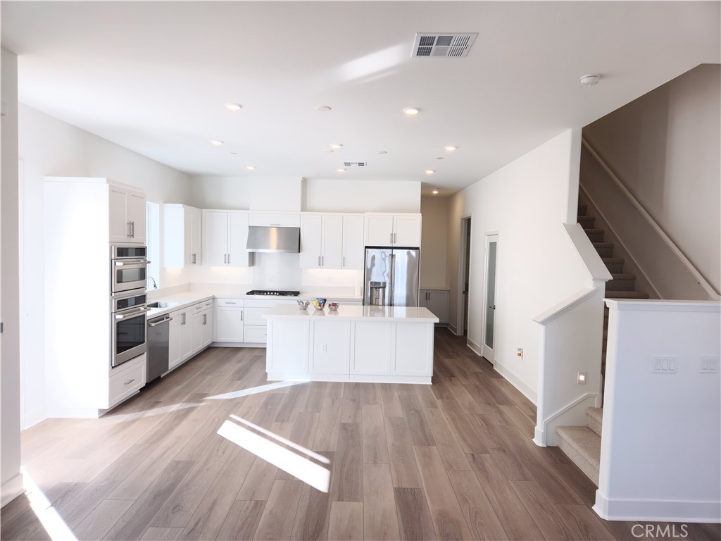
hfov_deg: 73.9
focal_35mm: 23
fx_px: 479
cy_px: 270
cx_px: 360
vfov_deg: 58.9
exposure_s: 1/120
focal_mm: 5.4
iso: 20
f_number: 1.8
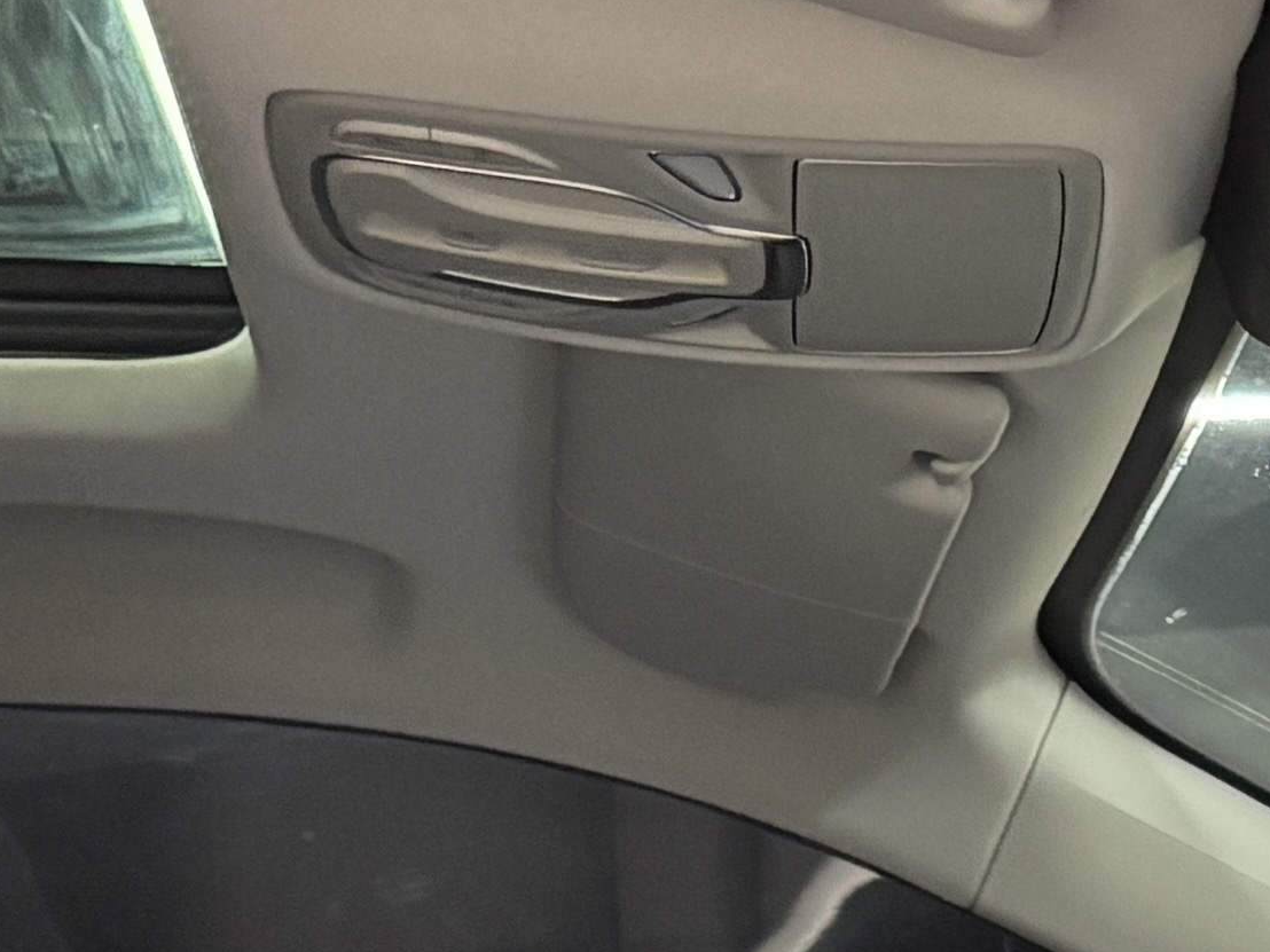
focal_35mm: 134
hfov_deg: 14.7
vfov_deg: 9.9
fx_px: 4916
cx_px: 883
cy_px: 2172
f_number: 1.6
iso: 640
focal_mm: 5.96
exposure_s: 1/36
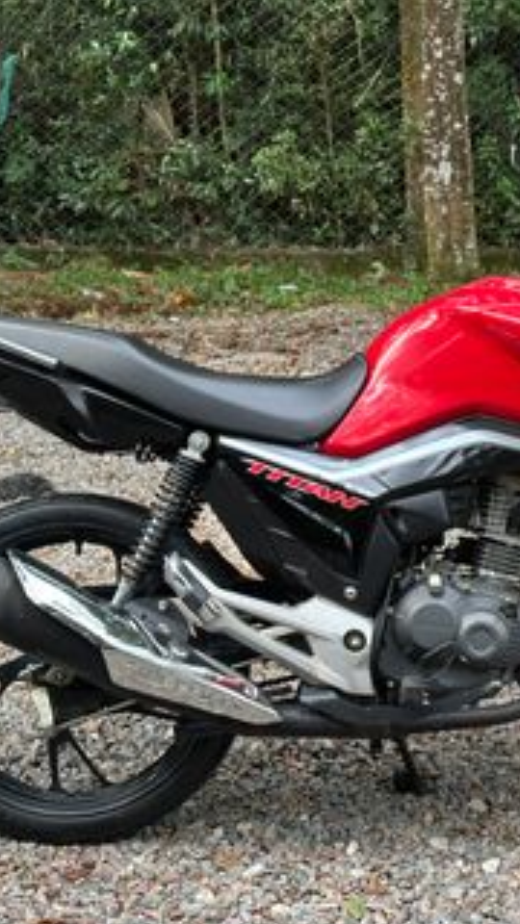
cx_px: 468
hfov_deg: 15.5
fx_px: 1887
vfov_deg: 27.5
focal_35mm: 77
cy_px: 459
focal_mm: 6.86
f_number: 1.78
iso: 64
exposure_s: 1/230
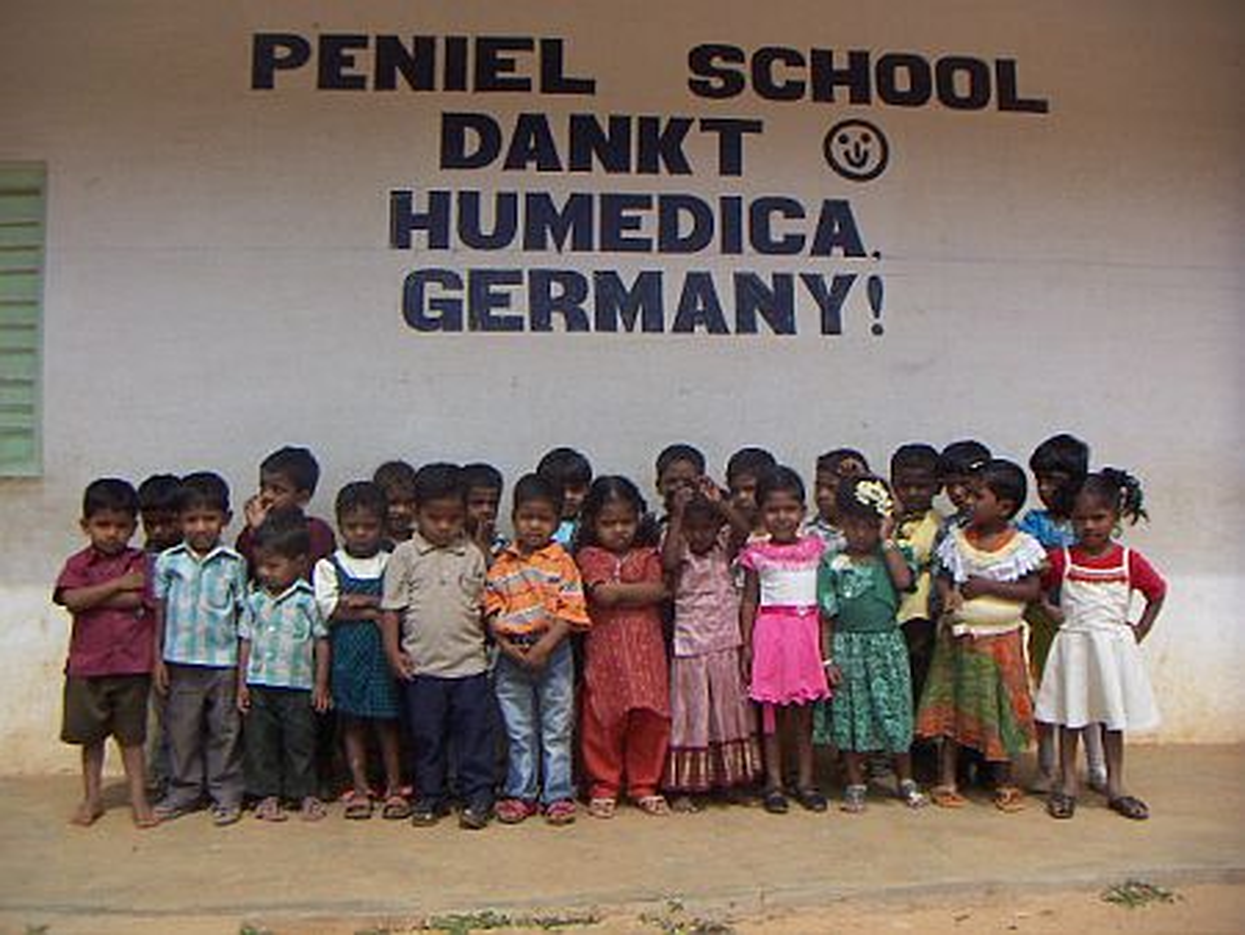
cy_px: 468
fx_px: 1295
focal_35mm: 36
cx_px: 622
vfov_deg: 39.7
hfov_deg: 51.3
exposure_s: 1/250
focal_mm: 4.7
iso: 50
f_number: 6.7
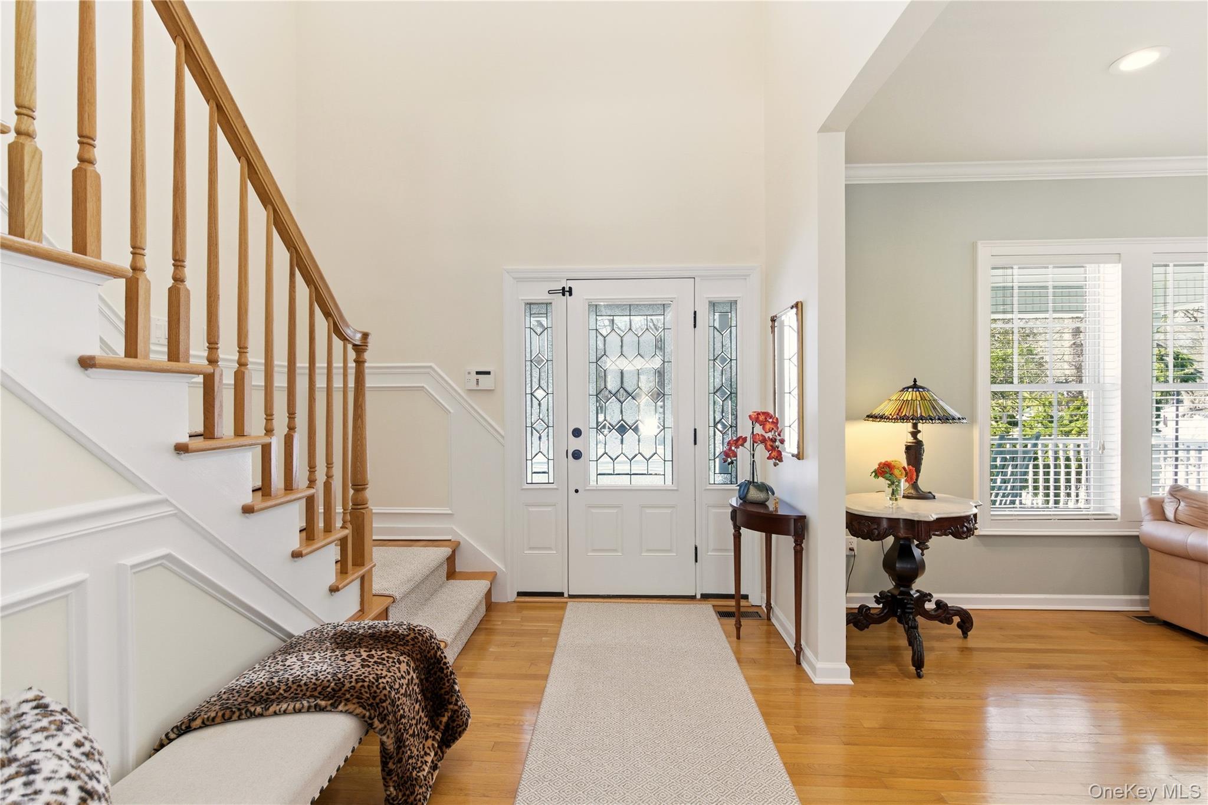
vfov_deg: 73.7
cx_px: 604
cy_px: 402
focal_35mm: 16
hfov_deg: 96.7
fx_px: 537
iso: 250
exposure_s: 1/80
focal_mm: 16
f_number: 9
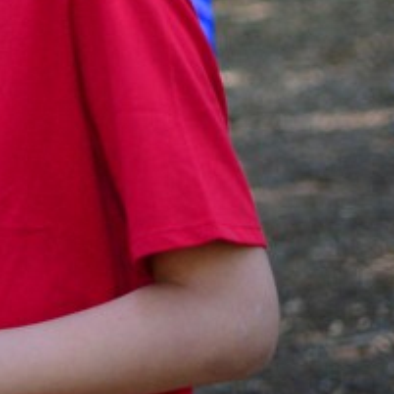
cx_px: -365
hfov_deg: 7.4
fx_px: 2925
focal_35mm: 227
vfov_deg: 7.7
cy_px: 15
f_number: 1.8
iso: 450
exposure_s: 1/320
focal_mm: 35
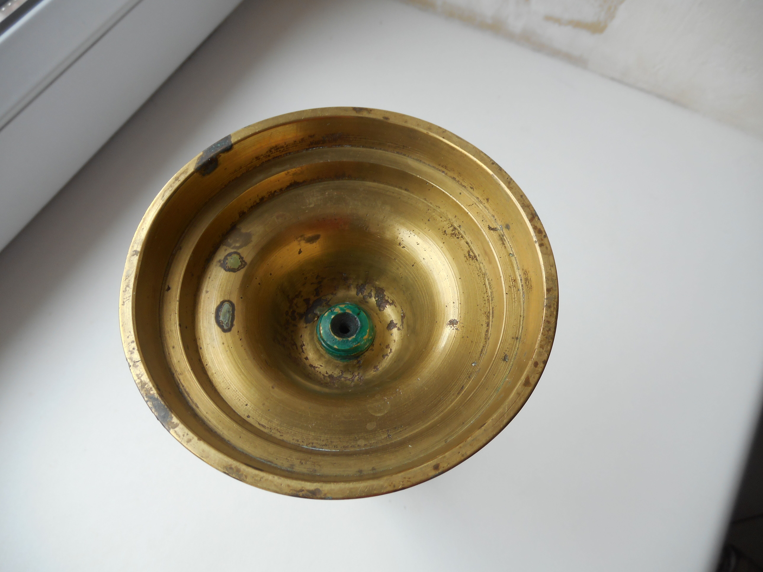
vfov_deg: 54.9
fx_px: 551
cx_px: 382
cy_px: 286
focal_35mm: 25
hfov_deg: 69.4
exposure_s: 1/40
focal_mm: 4.5
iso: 80
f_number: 3.5
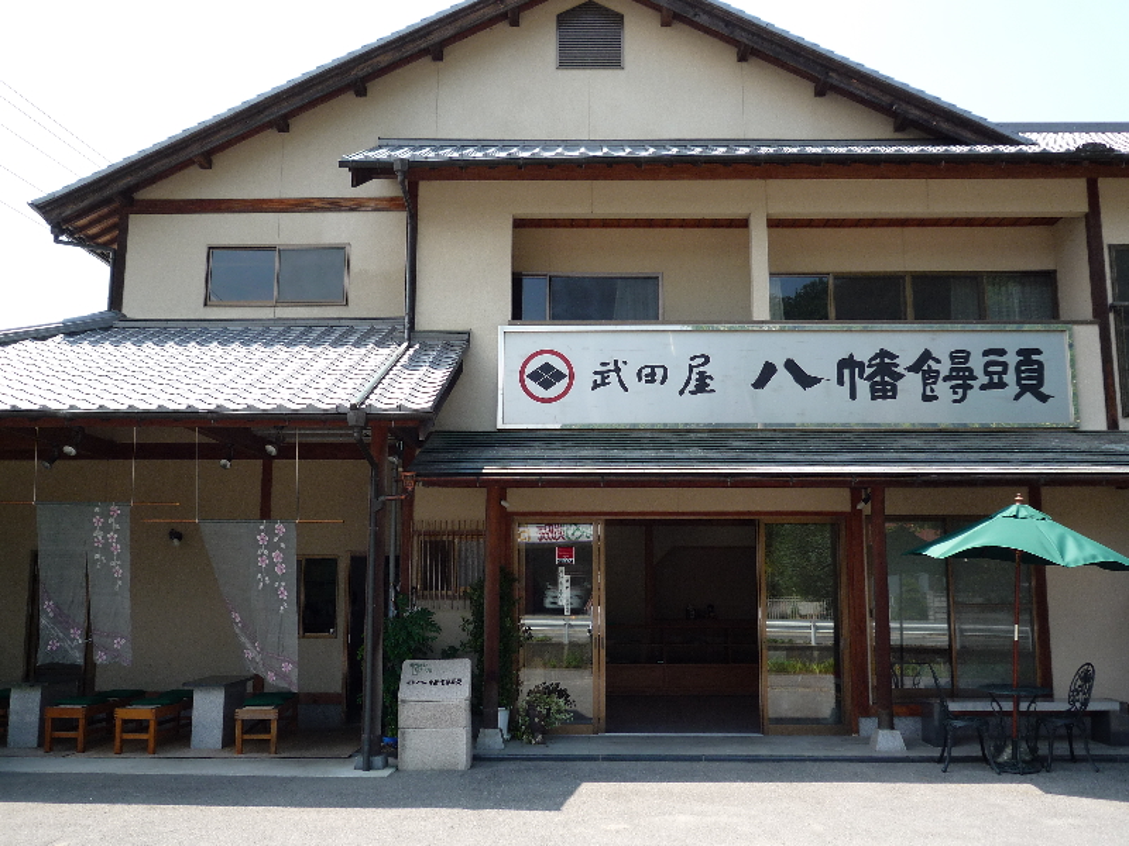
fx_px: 1011
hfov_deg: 58.4
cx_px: 564
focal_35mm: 31
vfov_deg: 45.4
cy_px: 423
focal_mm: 6
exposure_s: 1/500
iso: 100
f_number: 2.8
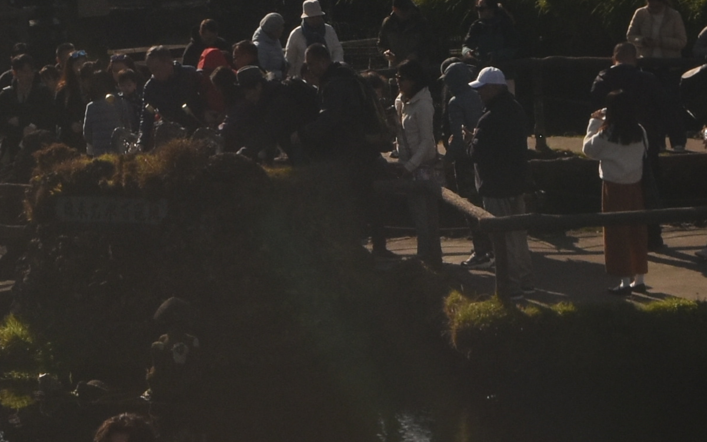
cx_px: 101
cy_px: -504
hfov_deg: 8.8
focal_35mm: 237
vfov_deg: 5.4
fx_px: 4557
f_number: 9
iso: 200
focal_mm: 31
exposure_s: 1/320
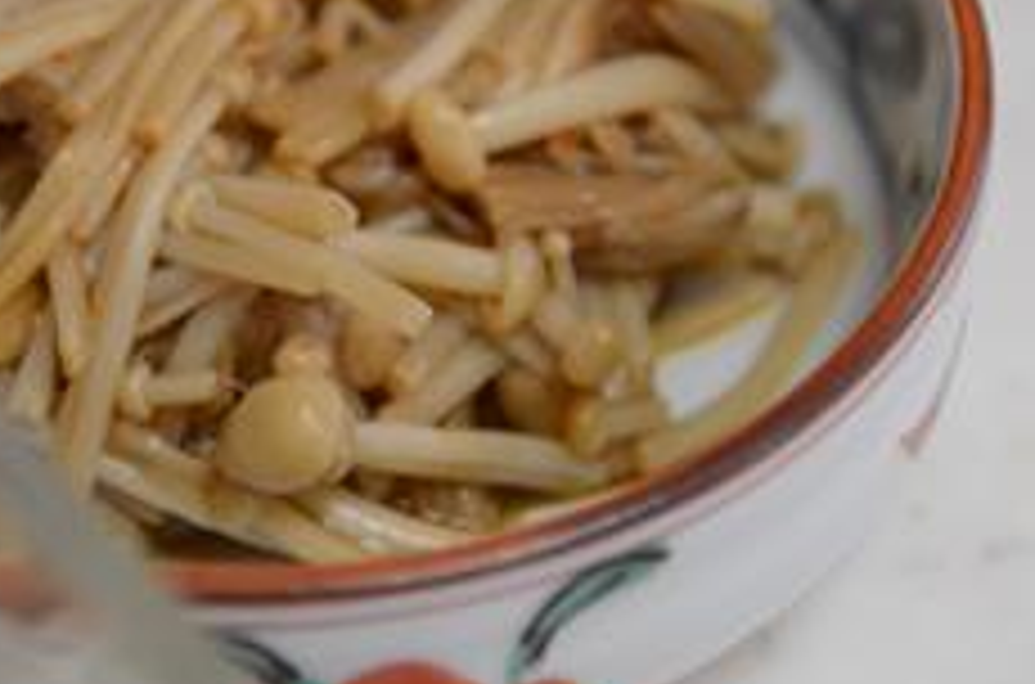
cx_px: 324
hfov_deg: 11.3
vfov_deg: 7.5
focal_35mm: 183
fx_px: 5247
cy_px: 196
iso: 400
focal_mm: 70
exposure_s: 1/30
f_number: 4
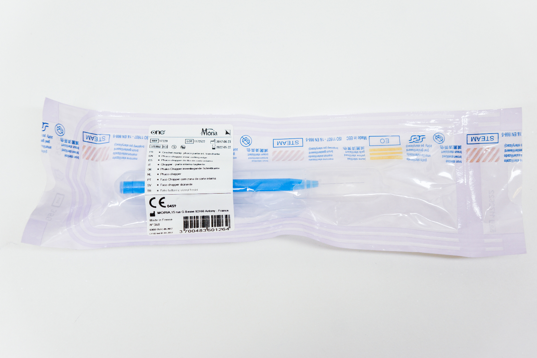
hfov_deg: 37.2
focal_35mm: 54
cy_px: 177
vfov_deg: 25.3
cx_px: 268
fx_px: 798
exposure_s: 1/125
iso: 200
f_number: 5
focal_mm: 35
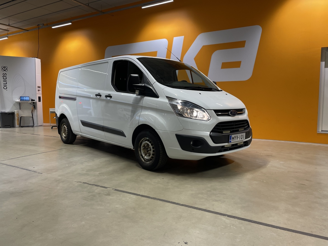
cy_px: 123
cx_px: 164
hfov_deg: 67.3
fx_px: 246
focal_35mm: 26
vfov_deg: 53.1
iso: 100
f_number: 1.6
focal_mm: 4.2
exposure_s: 1/97
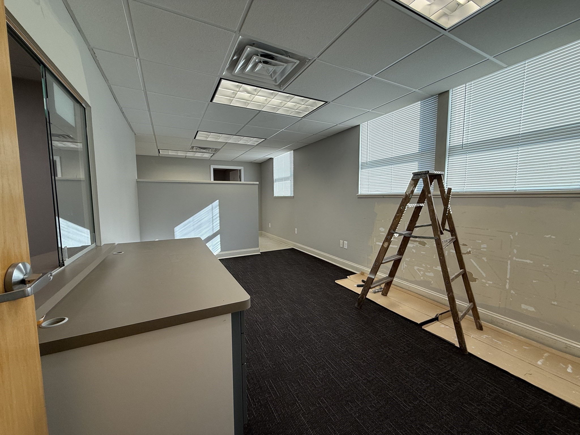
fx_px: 235
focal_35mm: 14
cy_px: 218
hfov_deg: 102.1
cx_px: 290
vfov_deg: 85.7
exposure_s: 1/120
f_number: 2.2
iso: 64
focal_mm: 2.22
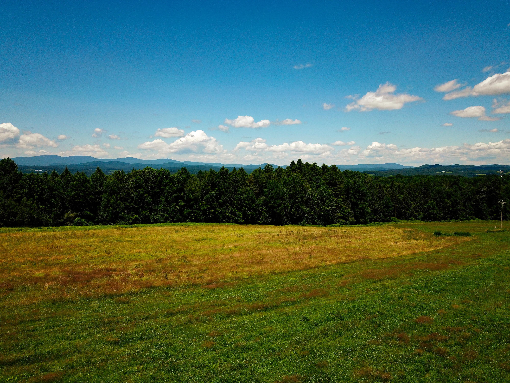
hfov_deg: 67.3
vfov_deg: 53.1
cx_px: 255
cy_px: 192
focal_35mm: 26
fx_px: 383
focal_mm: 4.73
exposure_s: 1/2400
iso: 100
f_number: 2.2
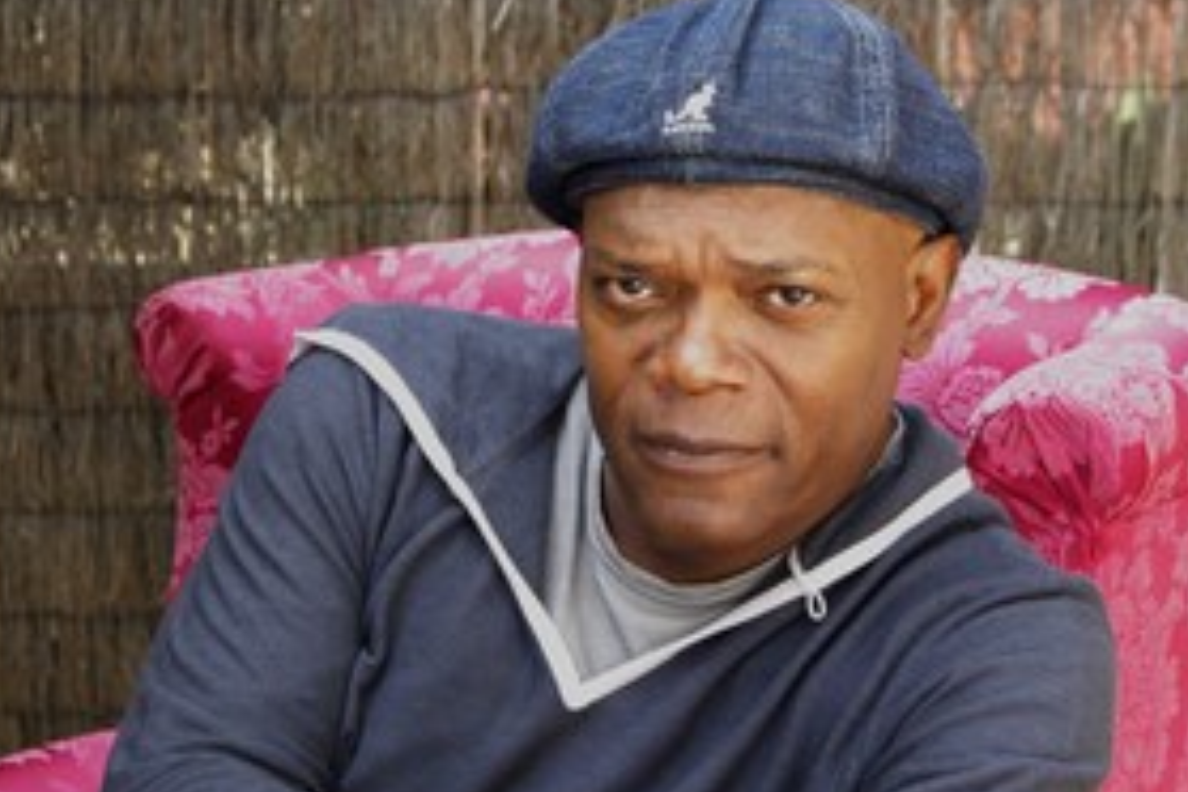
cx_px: 524
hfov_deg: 21.1
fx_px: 3191
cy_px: 485
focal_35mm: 97
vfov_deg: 14.1
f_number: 6.7
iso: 400
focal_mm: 45
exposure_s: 1/60
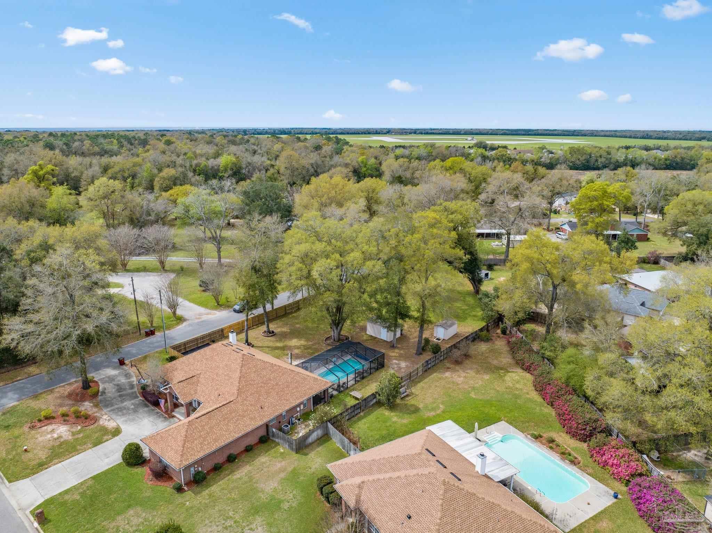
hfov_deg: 71.6
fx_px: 493
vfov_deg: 56.8
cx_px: 356
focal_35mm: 24
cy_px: 266
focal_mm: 12.29
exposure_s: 1/2000
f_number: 2.8
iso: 130
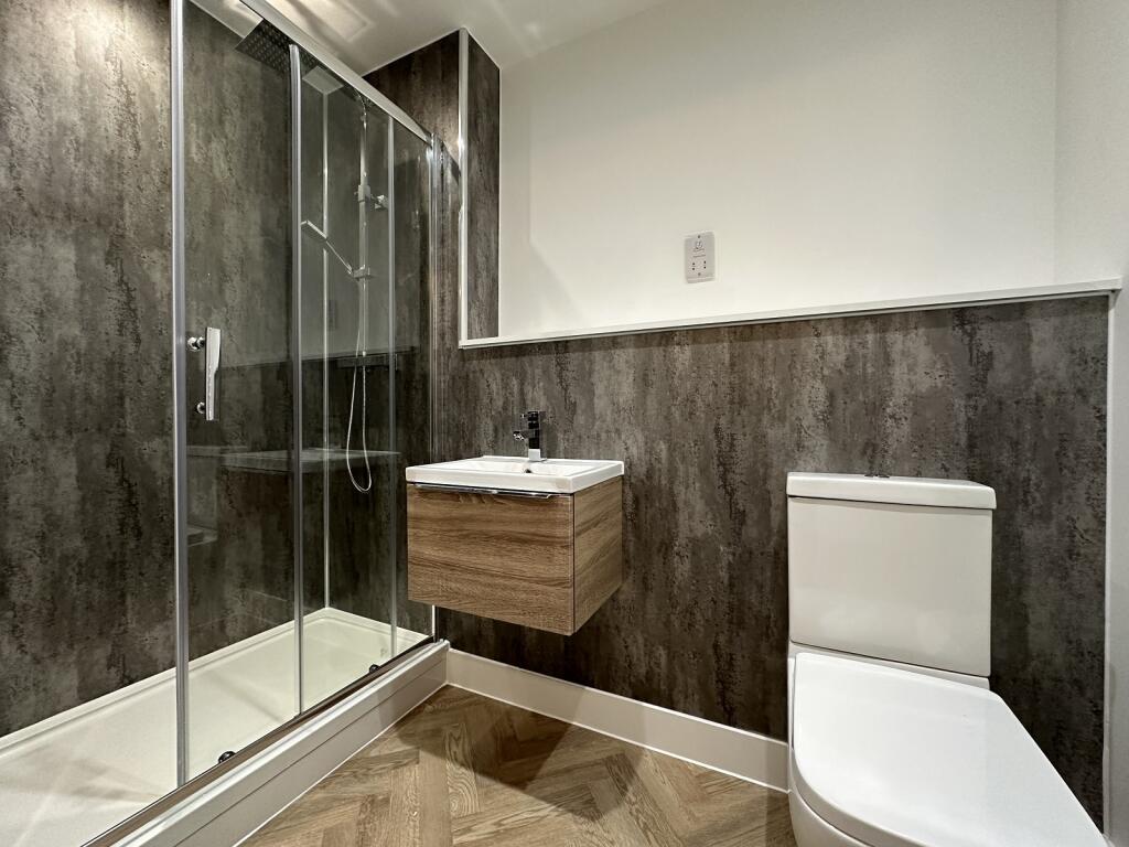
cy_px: 424
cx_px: 564
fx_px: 457
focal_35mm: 14
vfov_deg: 85.7
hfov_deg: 102.1
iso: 250
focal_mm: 2.22
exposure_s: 1/100
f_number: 2.2
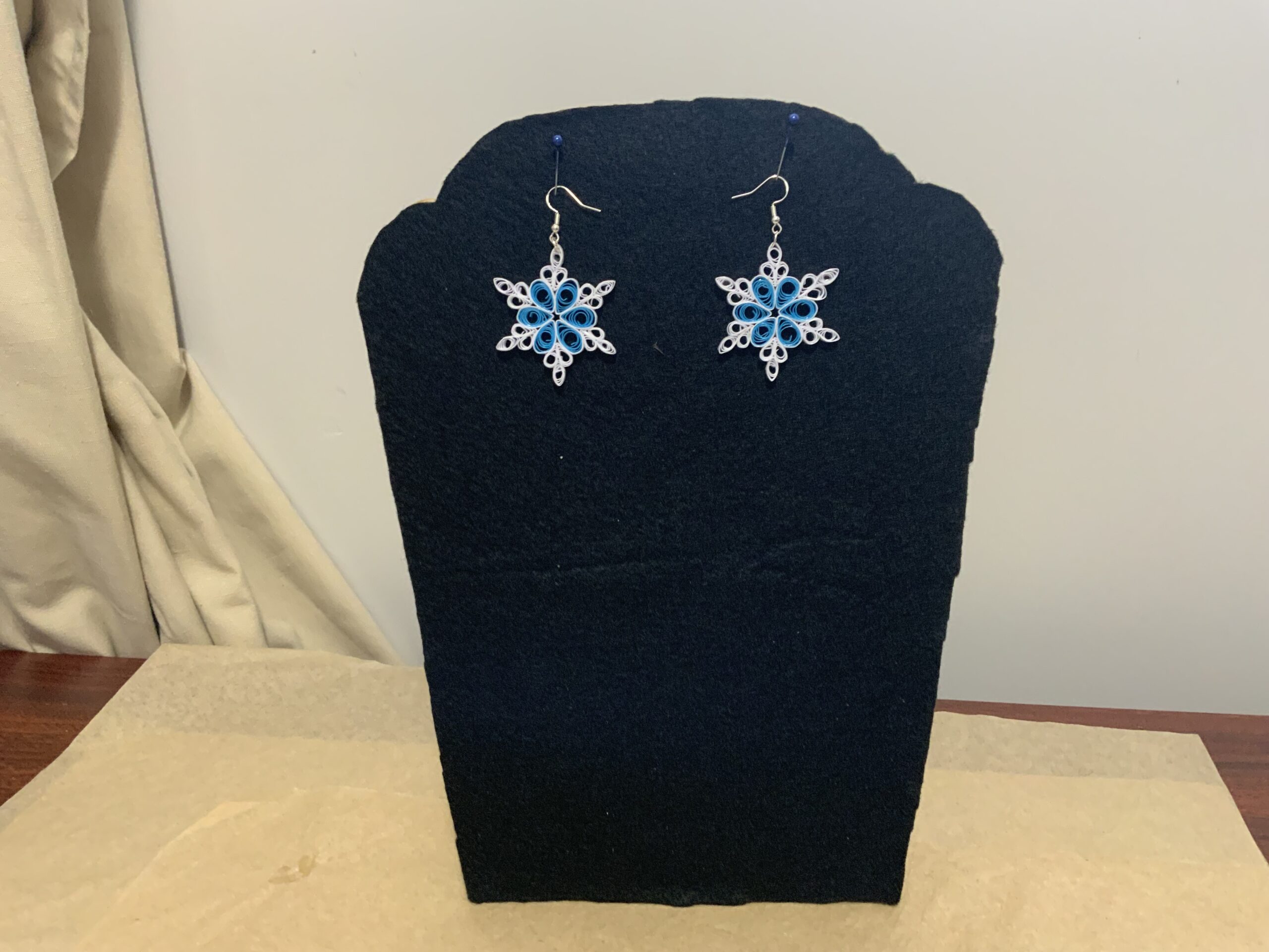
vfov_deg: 48.2
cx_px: 634
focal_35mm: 29
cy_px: 476
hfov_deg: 61.7
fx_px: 1063
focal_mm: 3
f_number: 1.8
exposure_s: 1/60
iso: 200
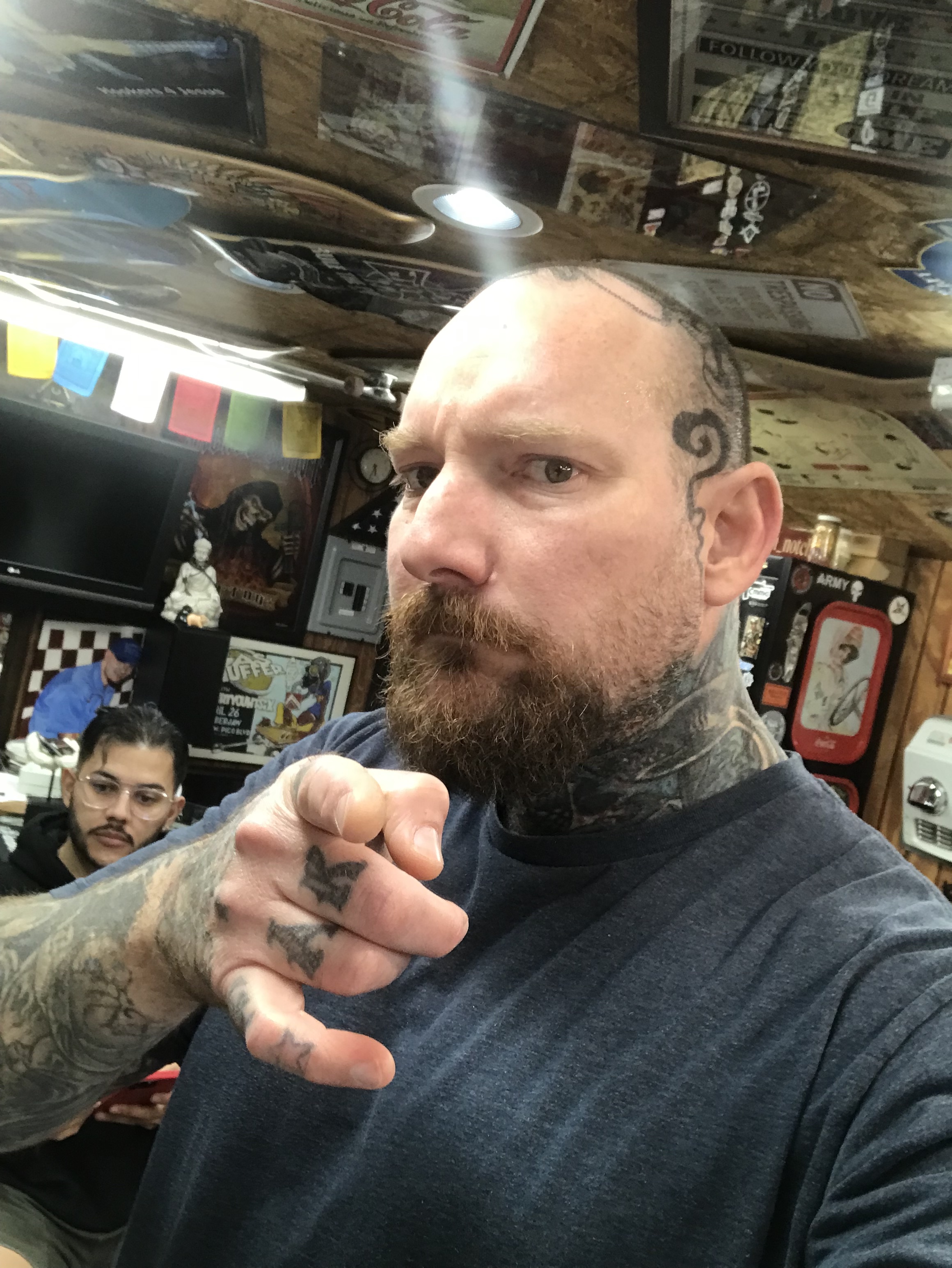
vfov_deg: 56.8
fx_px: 1172
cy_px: 634
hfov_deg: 44.2
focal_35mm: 32
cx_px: 476
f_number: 2.2
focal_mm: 2.87
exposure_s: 1/30
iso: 64
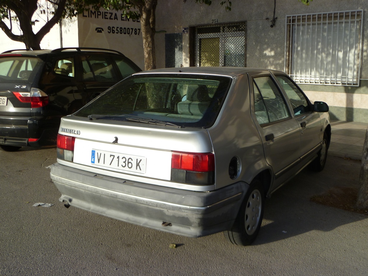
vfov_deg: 41.8
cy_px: 138
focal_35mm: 34
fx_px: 361
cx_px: 184
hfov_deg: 54.0
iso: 80
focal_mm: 6.1
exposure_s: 1/400
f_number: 3.6
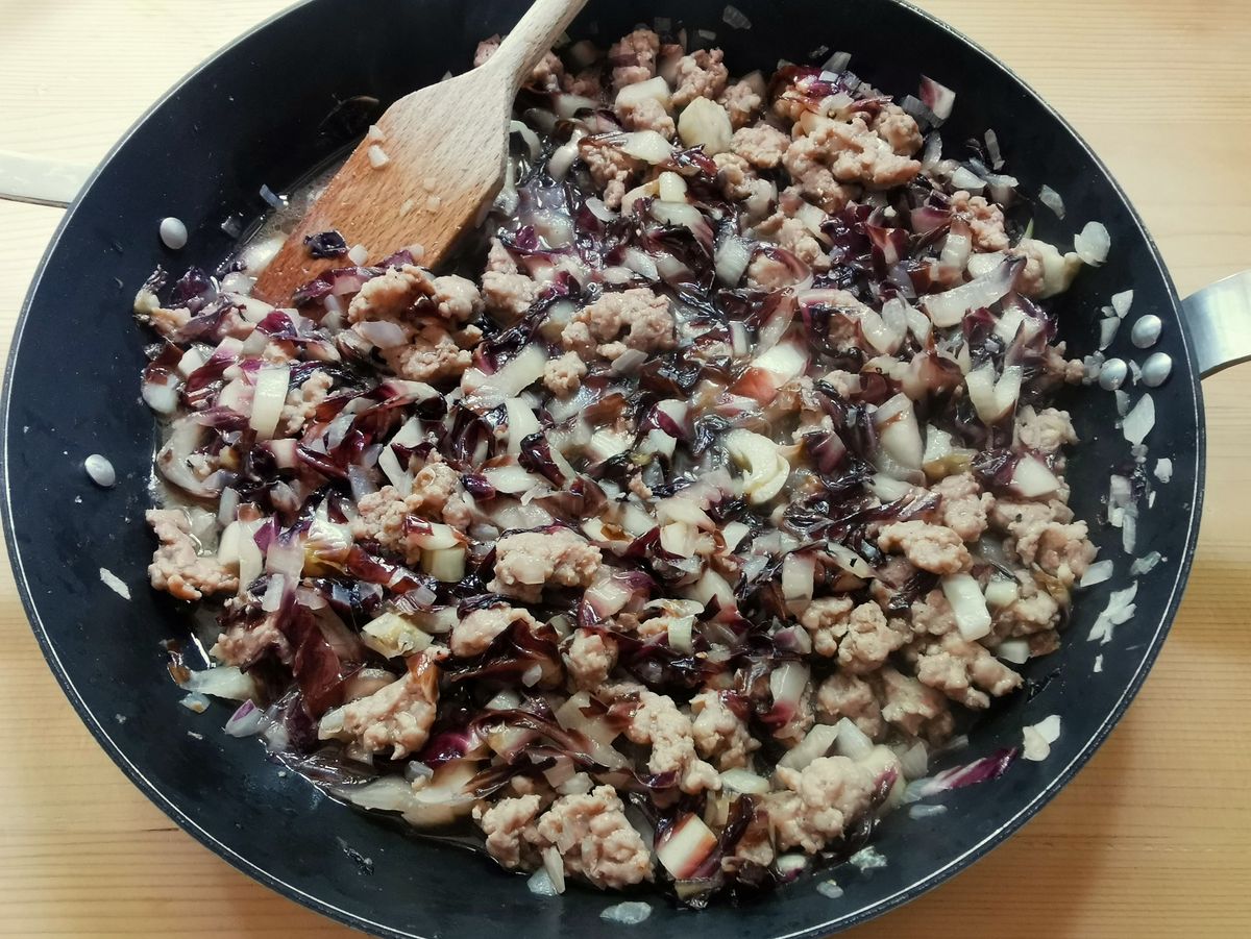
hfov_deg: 67.3
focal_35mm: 26
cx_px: 626
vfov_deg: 53.1
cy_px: 470
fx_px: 940
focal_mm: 2.35
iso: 320
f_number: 2.2
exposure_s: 1/33.3
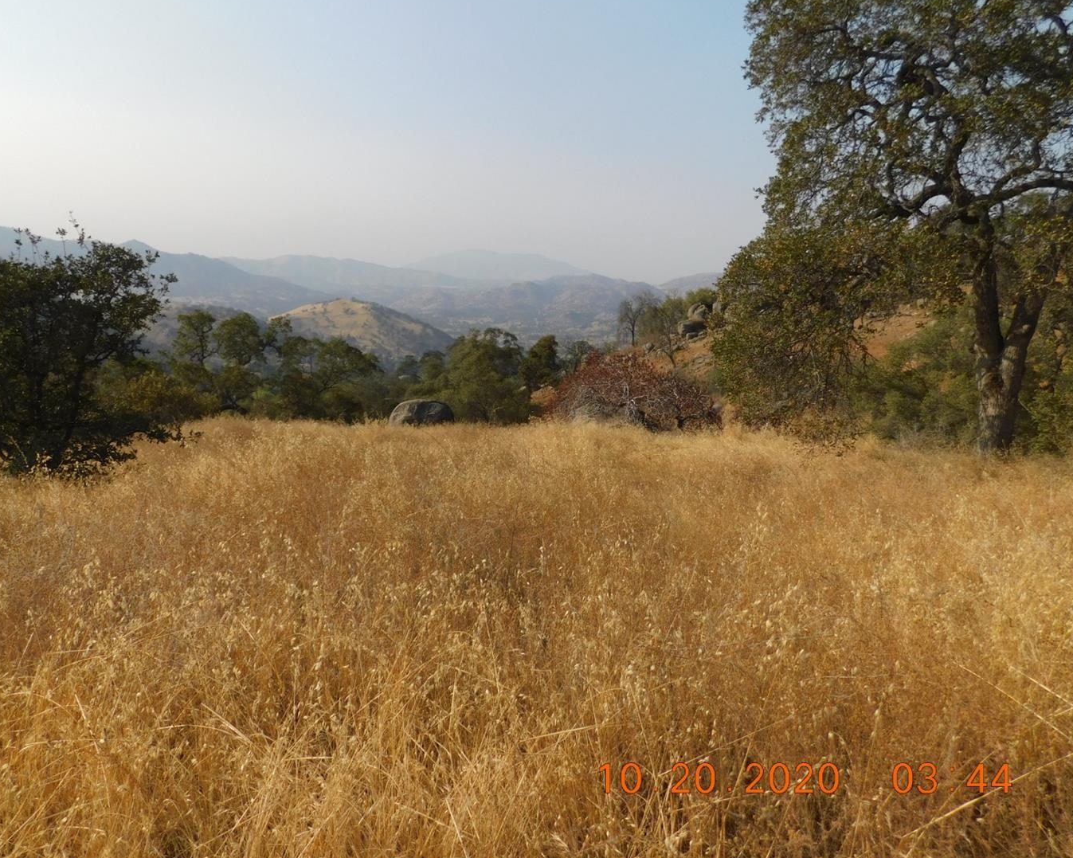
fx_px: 794
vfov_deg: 56.8
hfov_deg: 68.0
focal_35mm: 25
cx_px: 491
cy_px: 425
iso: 125
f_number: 6
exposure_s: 1/640
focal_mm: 4
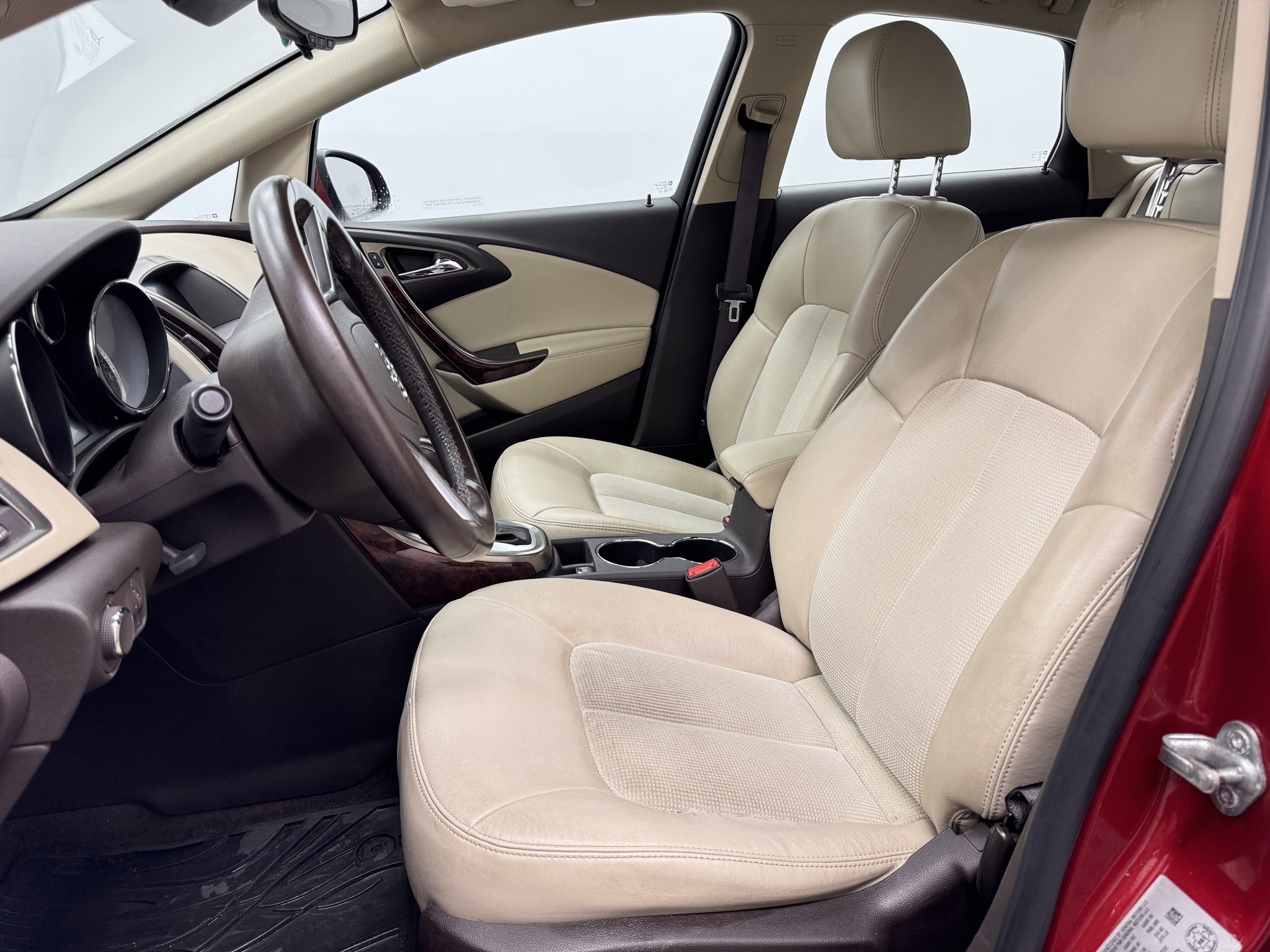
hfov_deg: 71.6
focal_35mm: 24
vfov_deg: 56.8
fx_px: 881
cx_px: 635
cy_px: 476
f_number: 1.78
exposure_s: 1/121
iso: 80
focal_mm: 6.76
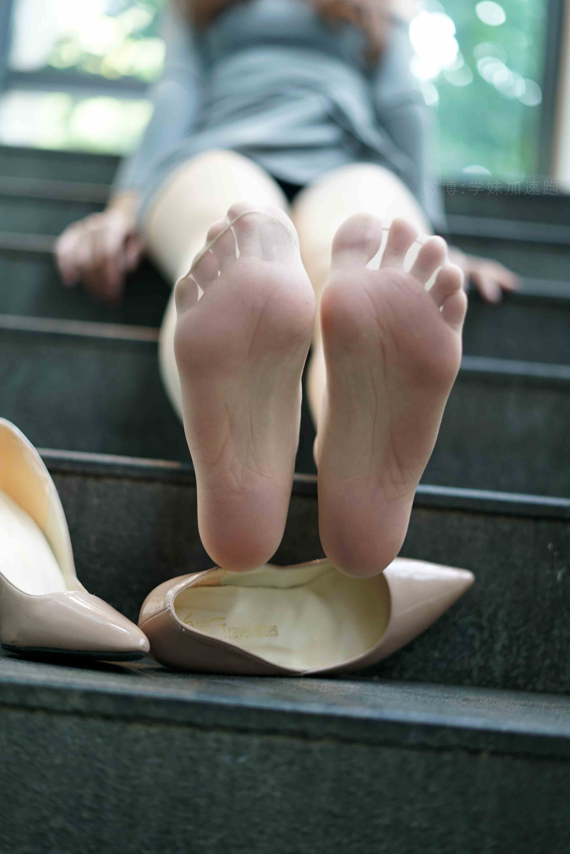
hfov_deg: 27.0
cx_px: 285
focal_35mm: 50
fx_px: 1186
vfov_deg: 39.6
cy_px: 427
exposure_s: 1/13
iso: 200
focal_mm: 50
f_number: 1.8
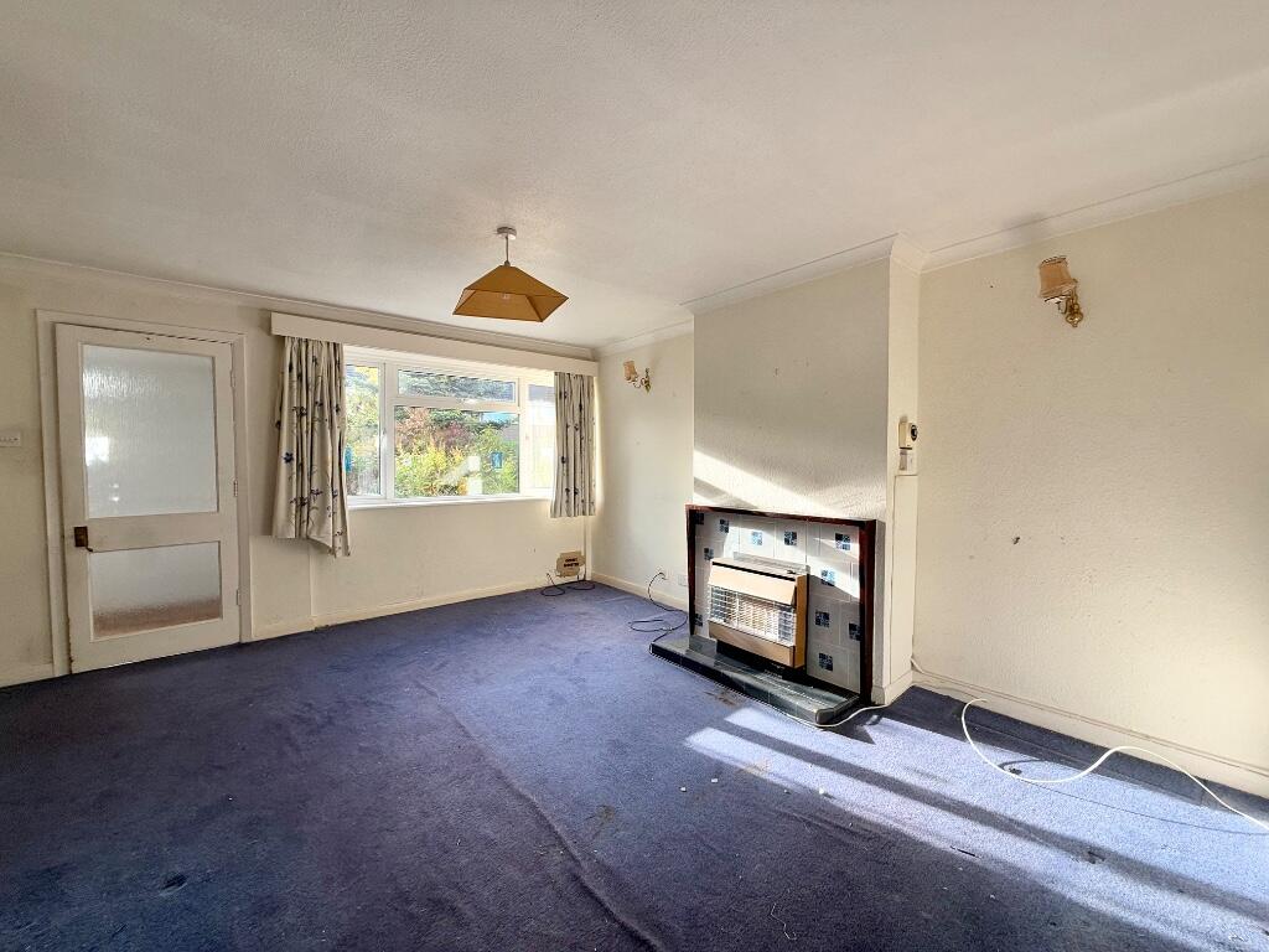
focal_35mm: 14
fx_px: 513
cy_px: 476
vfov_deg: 85.7
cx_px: 634
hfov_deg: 102.1
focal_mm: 2.22
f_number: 2.2
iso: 50
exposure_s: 1/136
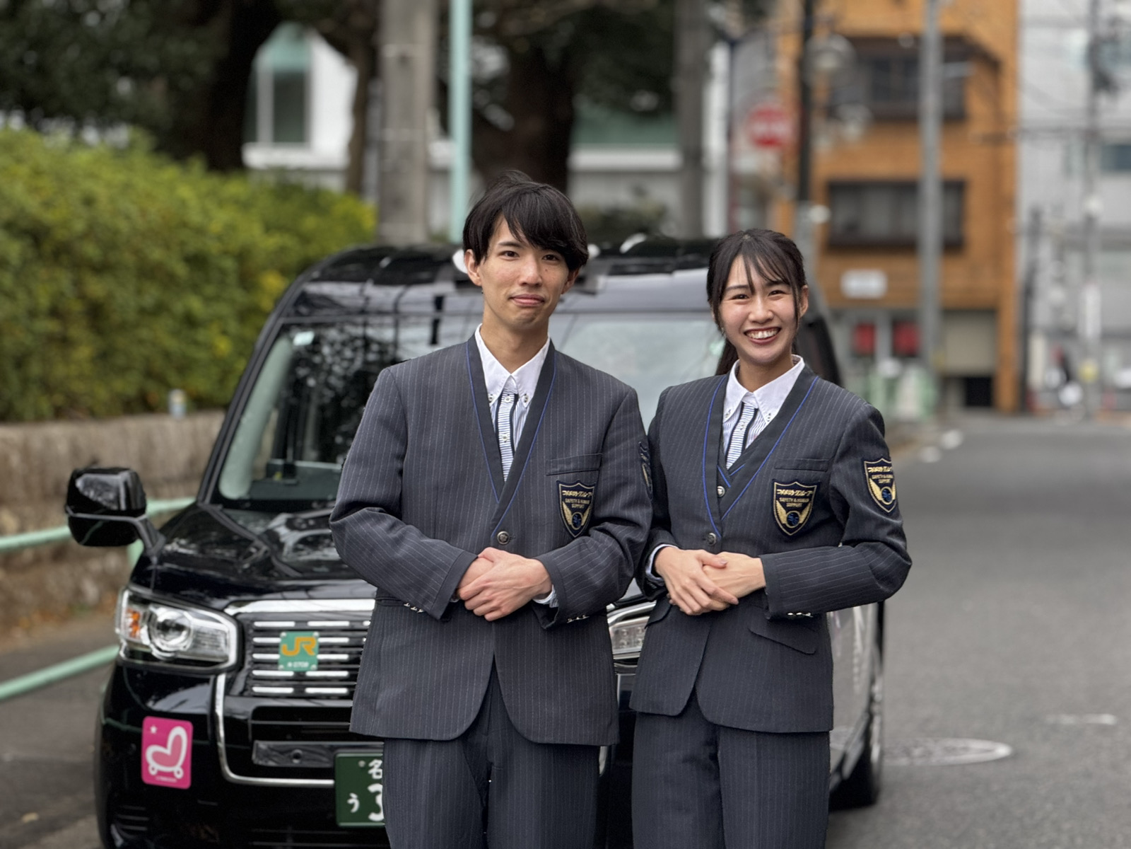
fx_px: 3921
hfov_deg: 16.4
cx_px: 566
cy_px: 424
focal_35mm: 120
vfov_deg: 12.3
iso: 200
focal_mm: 15.66
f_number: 2.8
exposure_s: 1/99
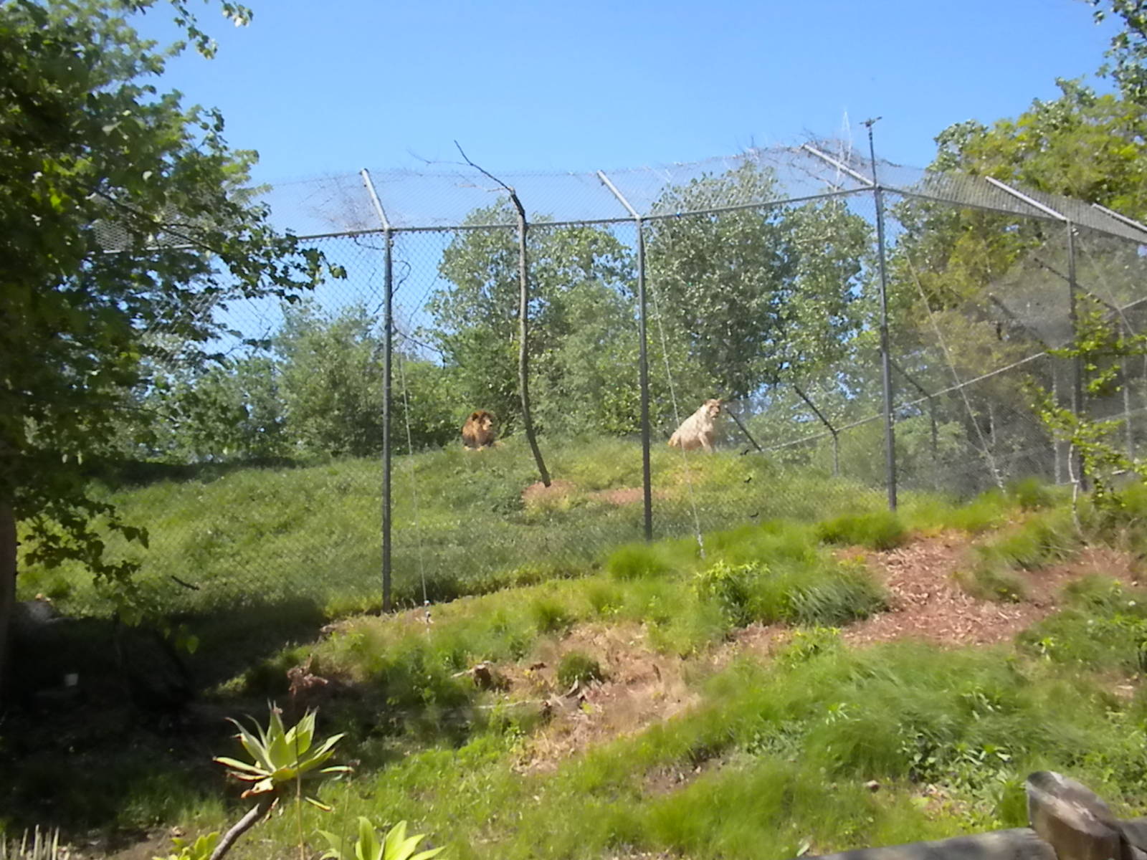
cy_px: 430
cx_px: 574
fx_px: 1226
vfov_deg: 38.7
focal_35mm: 37
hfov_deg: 50.1
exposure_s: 1/408
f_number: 10
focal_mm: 6.6
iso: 640
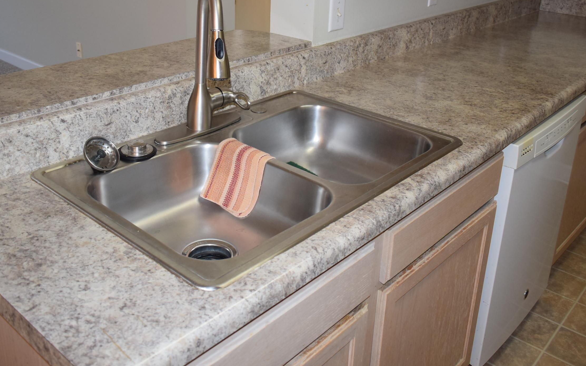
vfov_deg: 34.0
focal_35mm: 37
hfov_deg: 52.7
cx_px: 284
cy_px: 109
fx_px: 591
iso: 800
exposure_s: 1/80
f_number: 4.5
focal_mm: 18
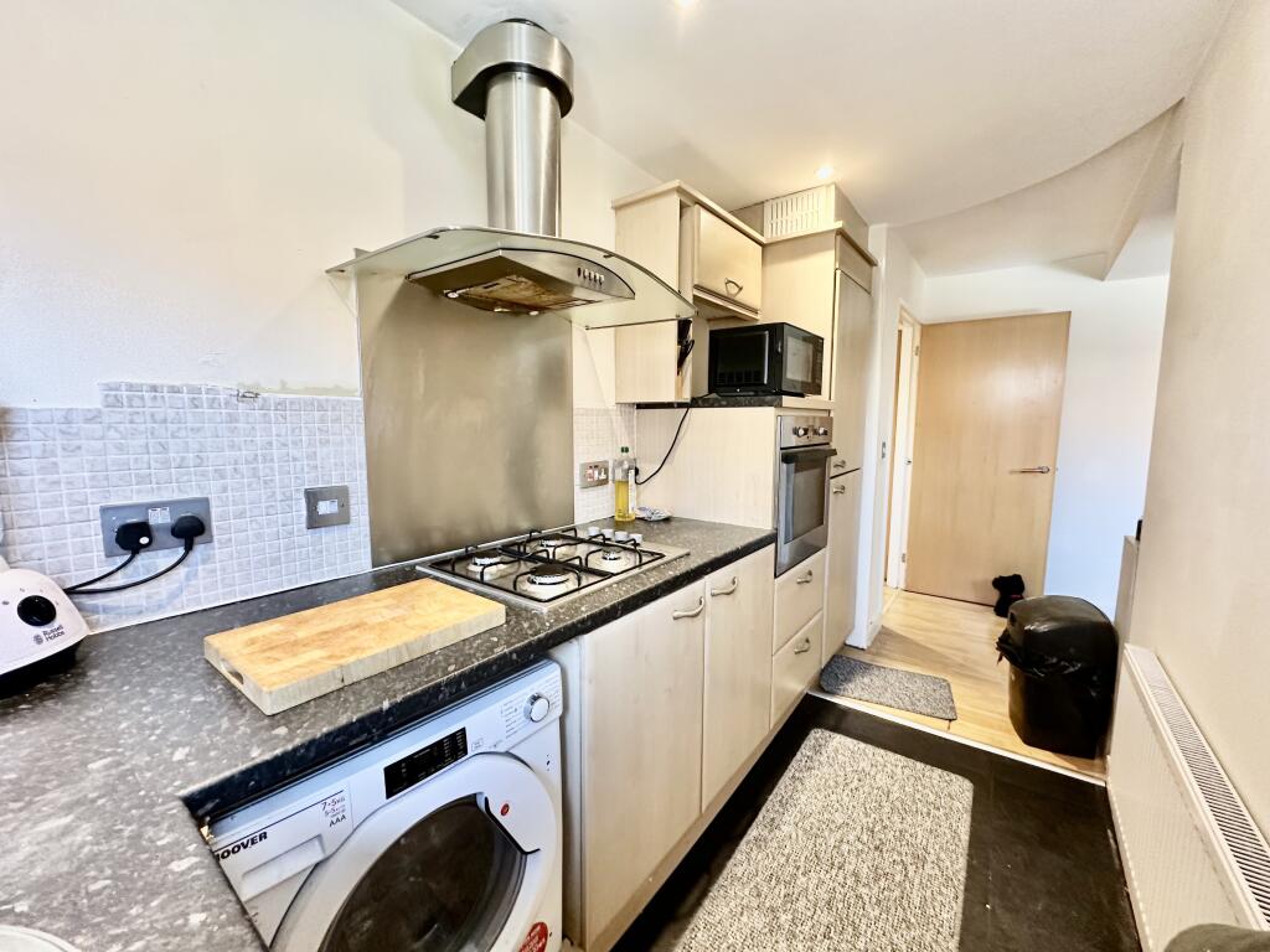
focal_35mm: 14
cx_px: 635
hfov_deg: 102.1
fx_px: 514
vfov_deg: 85.7
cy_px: 476
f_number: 2.2
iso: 200
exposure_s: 1/50
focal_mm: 2.22
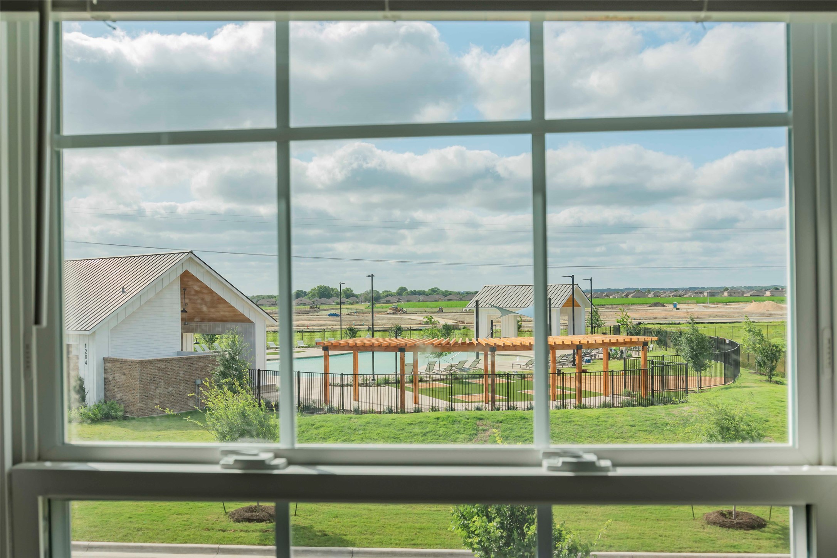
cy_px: 279
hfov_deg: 53.1
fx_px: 837
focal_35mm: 36
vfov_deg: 36.9
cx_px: 418
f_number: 8
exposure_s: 1/250
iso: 110
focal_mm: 24
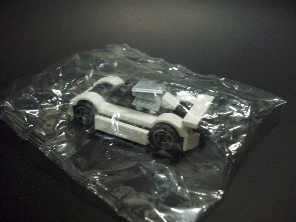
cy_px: 111
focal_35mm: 37
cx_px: 148
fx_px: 316
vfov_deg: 38.7
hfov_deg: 50.1
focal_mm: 6.2
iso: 200
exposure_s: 1/8
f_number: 2.8
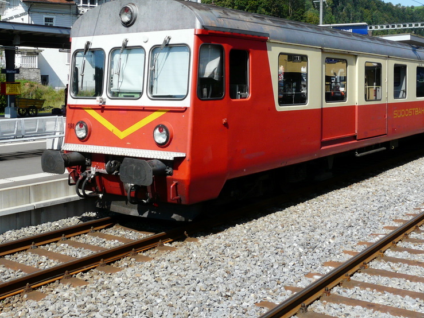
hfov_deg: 41.1
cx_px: 243
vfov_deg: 31.3
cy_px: 104
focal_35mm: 46
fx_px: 563
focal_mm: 5.6
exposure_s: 1/320
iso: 100
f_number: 5.6
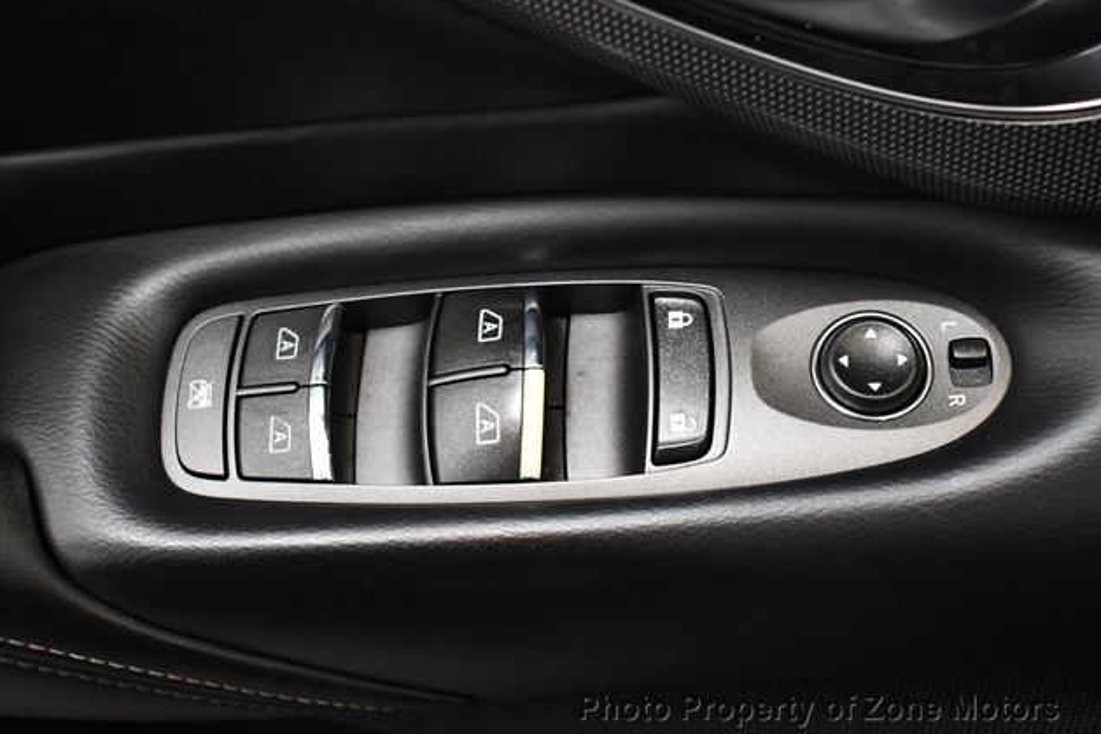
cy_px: 366
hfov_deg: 37.5
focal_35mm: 53
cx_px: 557
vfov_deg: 25.5
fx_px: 1620
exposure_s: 1/125
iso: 3200
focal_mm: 26
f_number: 4
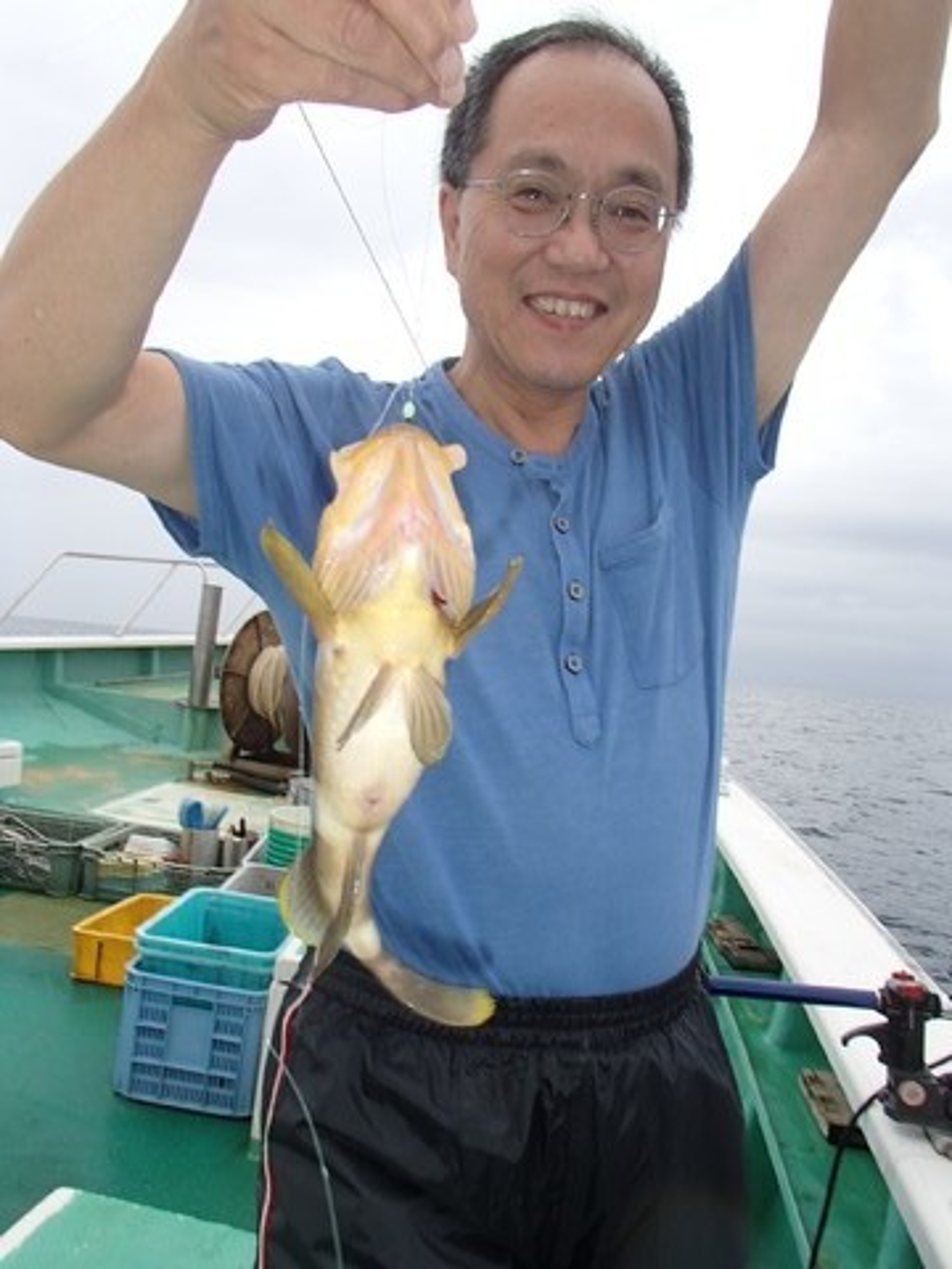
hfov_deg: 49.7
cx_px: 476
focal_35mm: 28
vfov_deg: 63.4
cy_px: 634
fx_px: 1027
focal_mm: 5
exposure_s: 1/200
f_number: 3.9
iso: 100
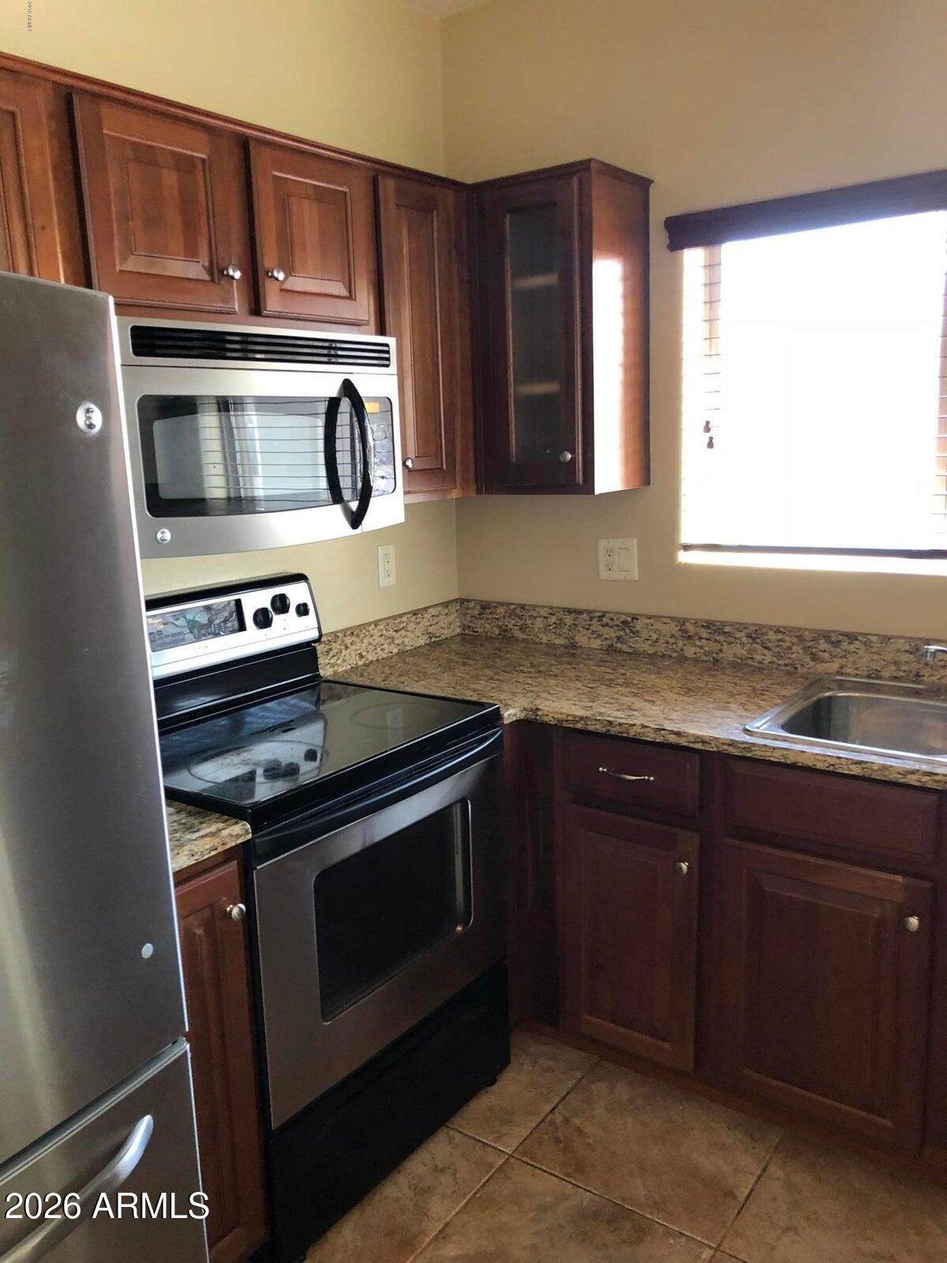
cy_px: 632
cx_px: 474
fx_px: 1021
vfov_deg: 63.4
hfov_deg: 49.7
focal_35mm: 28
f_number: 1.8
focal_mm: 4
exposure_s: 1/15
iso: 64
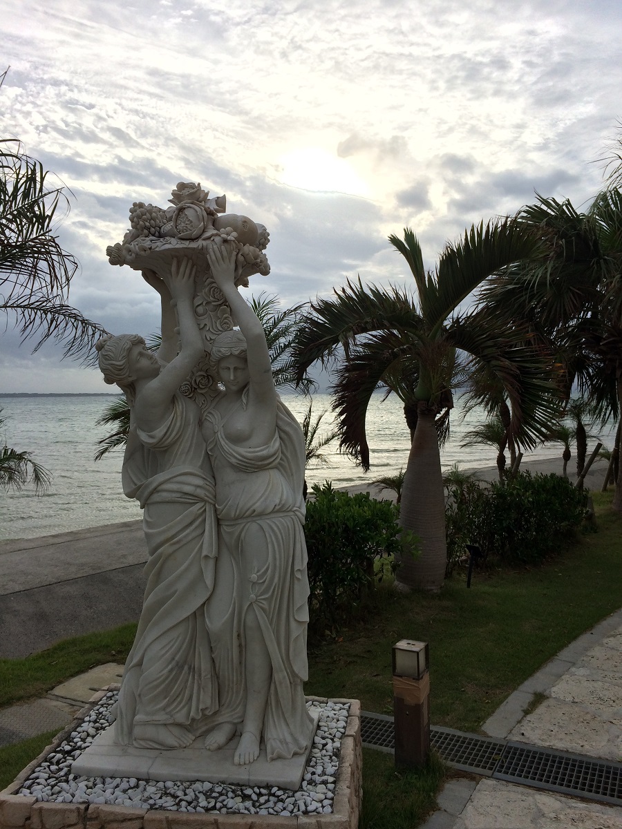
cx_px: 311
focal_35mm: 29
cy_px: 414
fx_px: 695
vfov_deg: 61.7
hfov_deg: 48.2
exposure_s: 1/2283
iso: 32
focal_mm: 4.15
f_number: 2.2
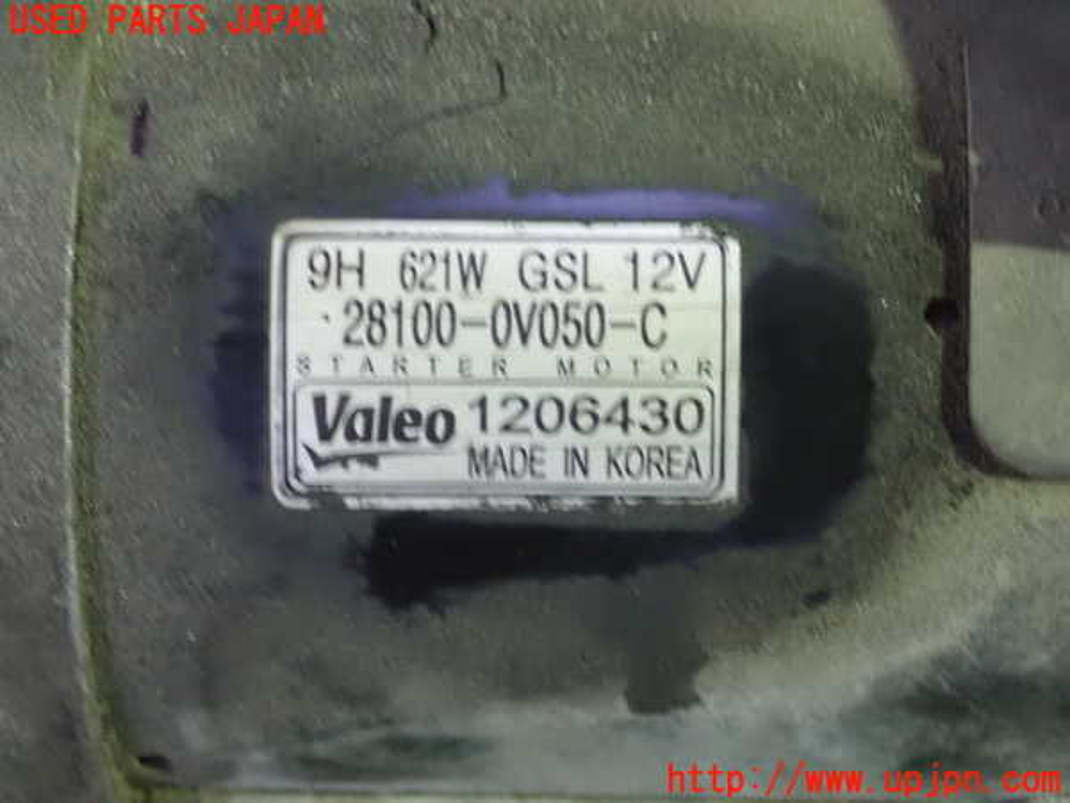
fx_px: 2627
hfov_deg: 23.0
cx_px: 535
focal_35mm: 85
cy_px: 402
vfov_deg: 17.4
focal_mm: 15.41
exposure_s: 1/15
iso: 1600
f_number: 4.5
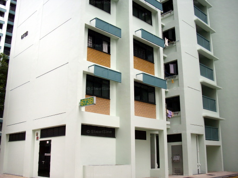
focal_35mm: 37
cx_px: 119
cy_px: 89
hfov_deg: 50.2
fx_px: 254
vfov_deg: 38.6
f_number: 2.8
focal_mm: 6.2
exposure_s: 1/320
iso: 80
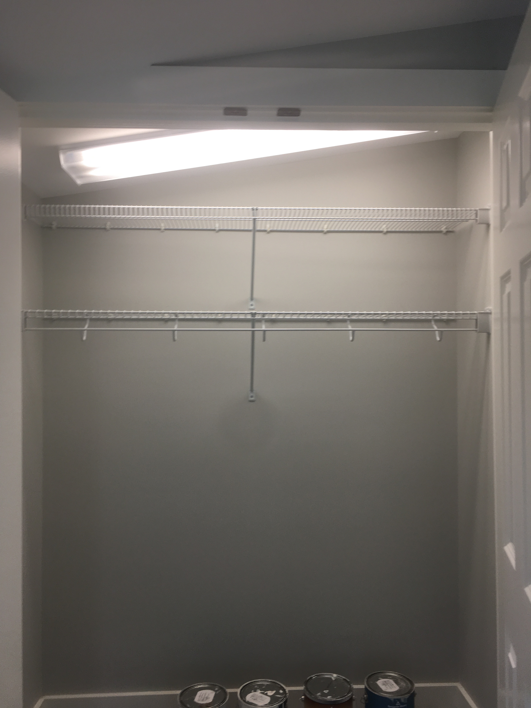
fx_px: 593
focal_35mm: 29
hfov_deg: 48.2
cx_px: 266
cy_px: 354
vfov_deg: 61.7
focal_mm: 4.15
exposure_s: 1/60
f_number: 2.2
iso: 25
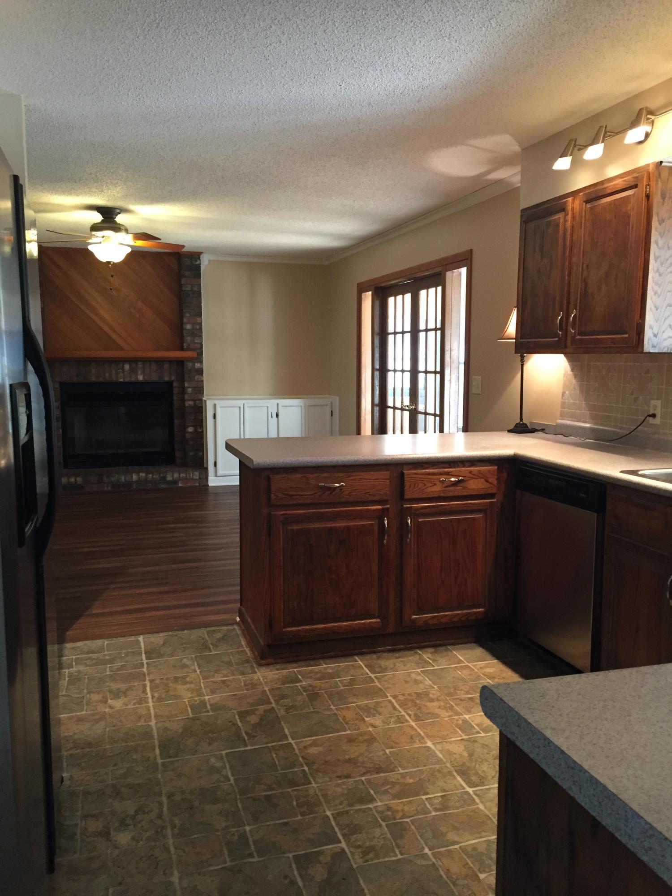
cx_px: 336
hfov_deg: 48.2
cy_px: 448
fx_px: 751
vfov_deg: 61.7
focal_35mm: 29
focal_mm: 4.15
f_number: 2.2
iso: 160
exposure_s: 1/30
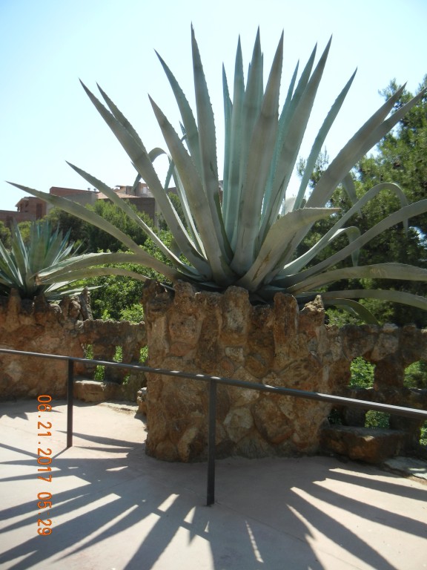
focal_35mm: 30
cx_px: 214
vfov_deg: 60.0
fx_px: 493
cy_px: 285
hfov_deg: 46.8
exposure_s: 1/952
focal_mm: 5.4
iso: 160
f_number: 3.5
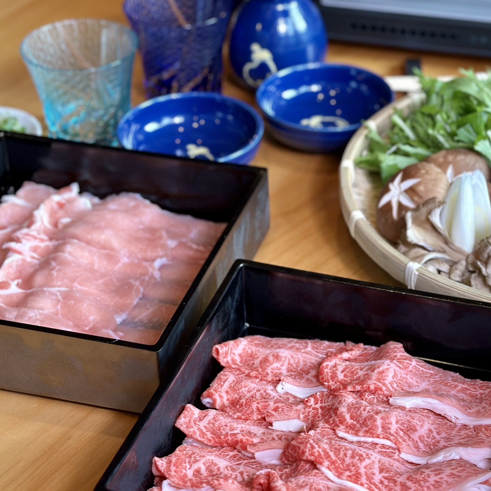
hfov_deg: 23.3
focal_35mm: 74
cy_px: 226
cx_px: 310
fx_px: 1188
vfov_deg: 23.4
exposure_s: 1/154
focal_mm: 6.86
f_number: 1.78
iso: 64
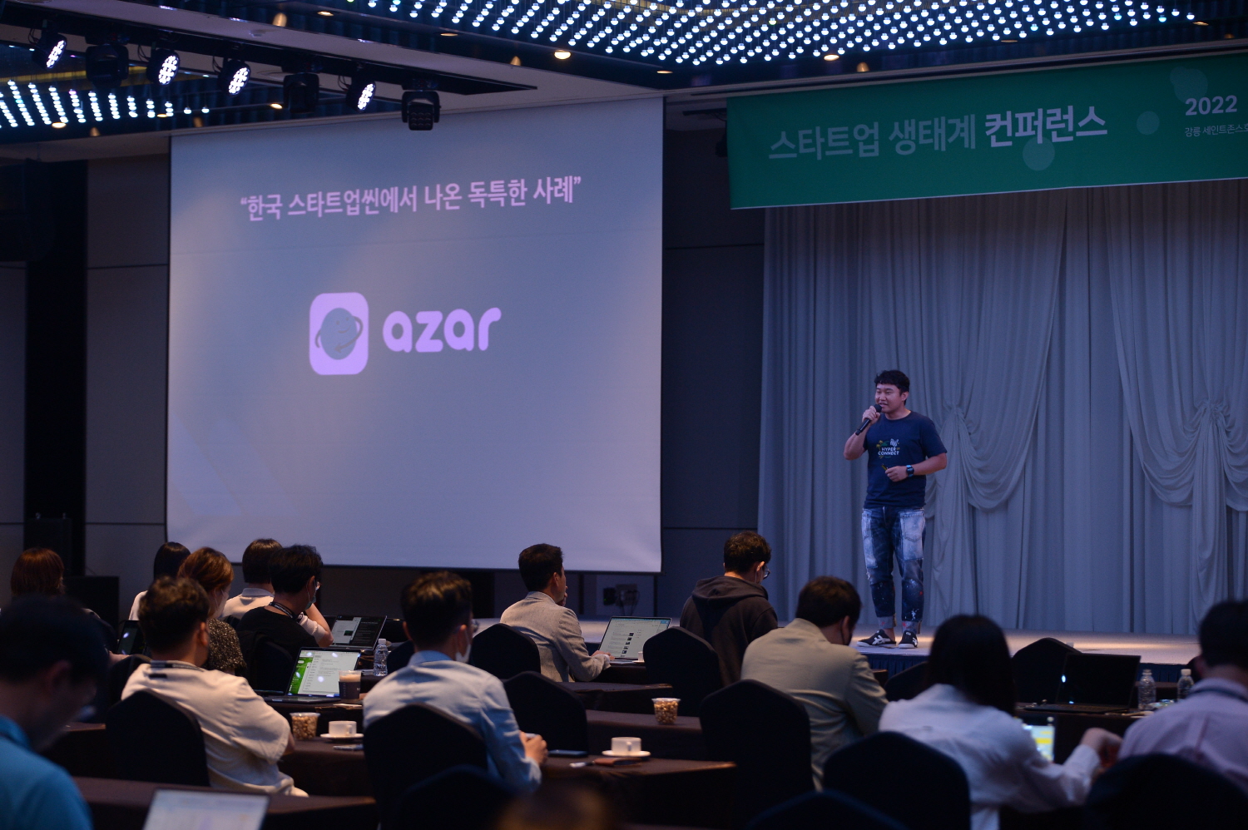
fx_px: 3395
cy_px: 415
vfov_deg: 13.9
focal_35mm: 98
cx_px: 624
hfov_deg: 20.8
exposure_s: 1/320
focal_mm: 98
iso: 1600
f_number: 3.2
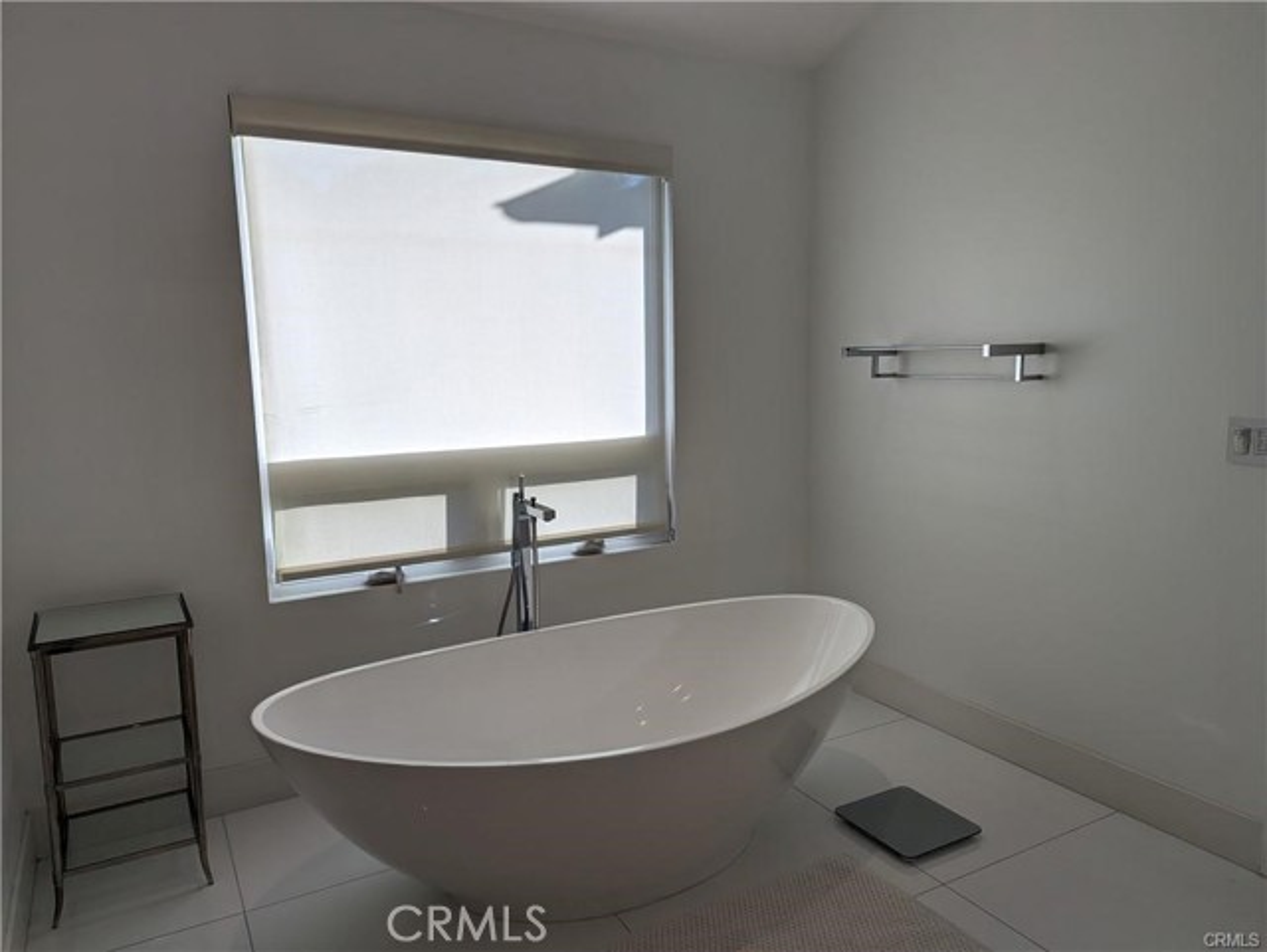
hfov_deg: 71.6
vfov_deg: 56.9
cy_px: 476
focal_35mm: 24
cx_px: 634
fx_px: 879
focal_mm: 6.81
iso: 44
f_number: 1.85
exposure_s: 1/575
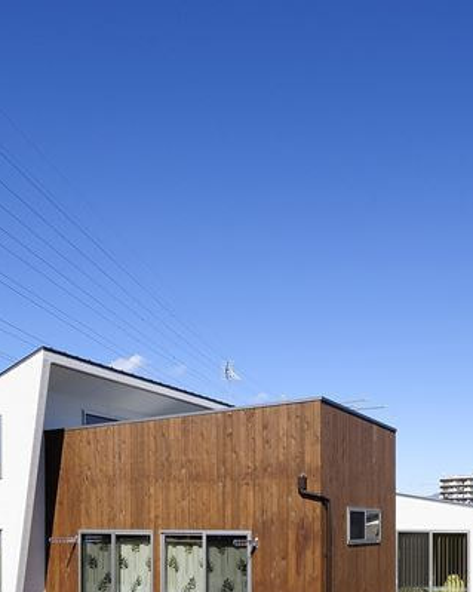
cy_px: 383
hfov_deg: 44.7
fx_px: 560
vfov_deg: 54.8
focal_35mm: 32
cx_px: 139
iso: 200
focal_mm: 17
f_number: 11
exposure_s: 1/320
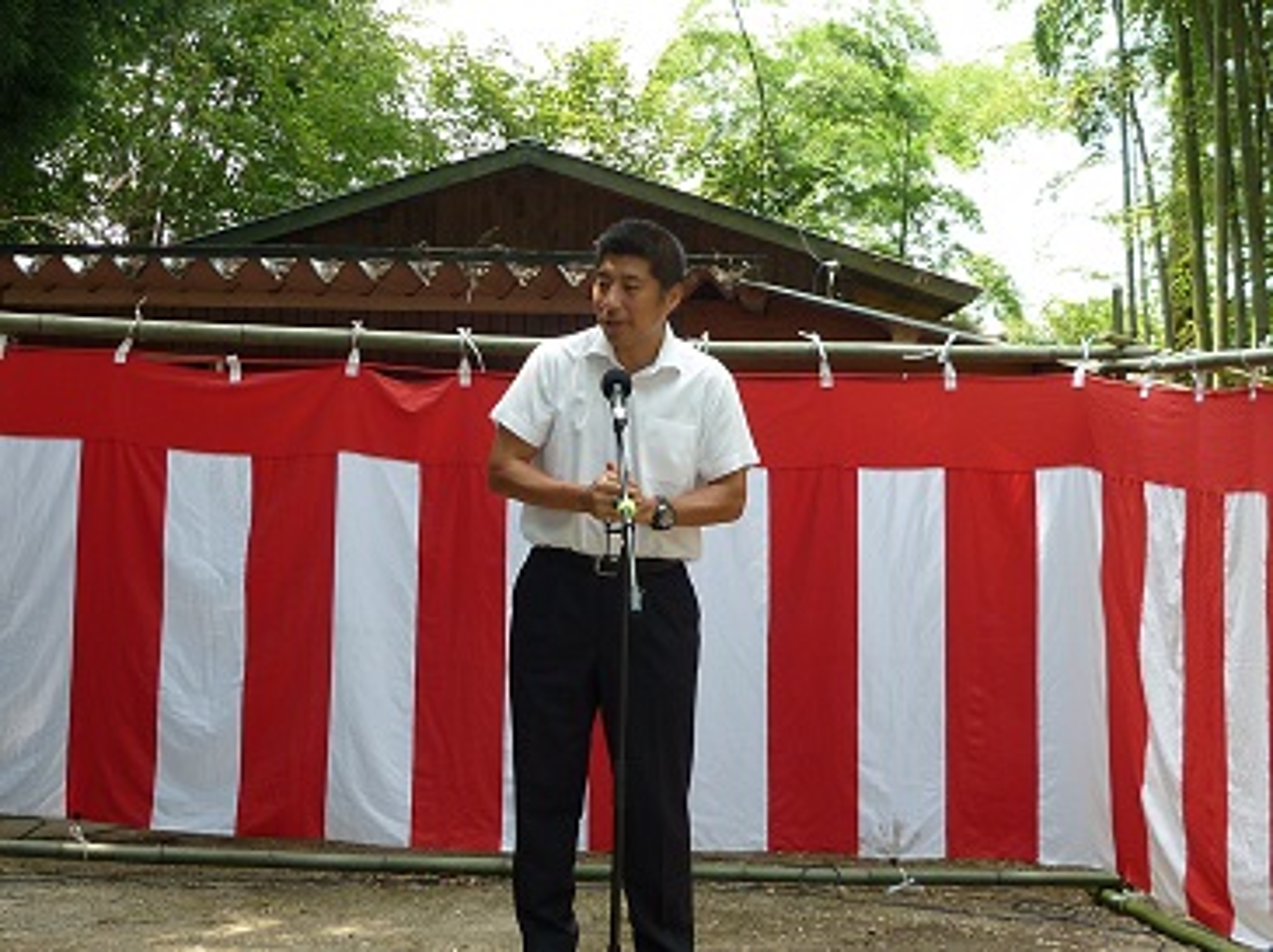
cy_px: 476
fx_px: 2719
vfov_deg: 19.9
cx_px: 636
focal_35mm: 74
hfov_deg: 26.4
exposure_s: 1/160
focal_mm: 6.9
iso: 80
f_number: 3
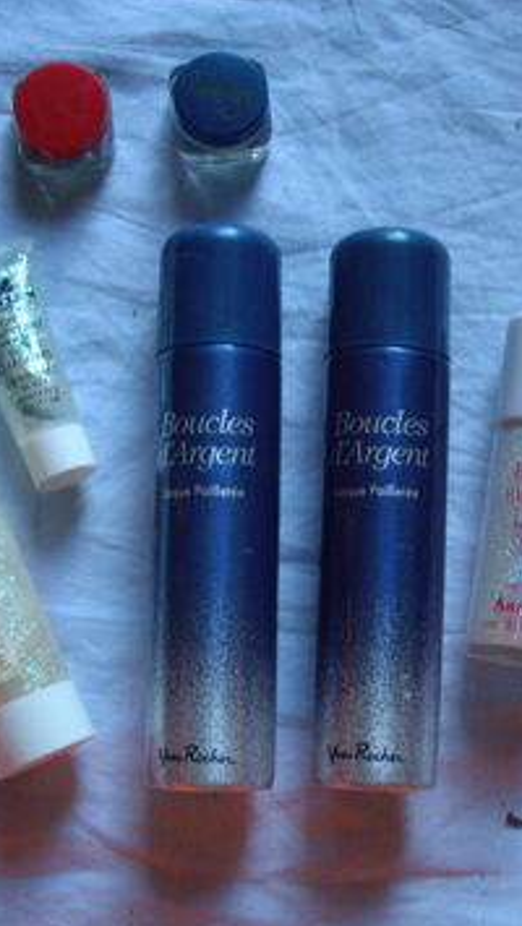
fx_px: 1376
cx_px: 238
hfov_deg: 21.5
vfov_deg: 37.2
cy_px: 462
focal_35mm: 56
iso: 200
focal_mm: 6.2
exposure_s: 1/30
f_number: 2.7
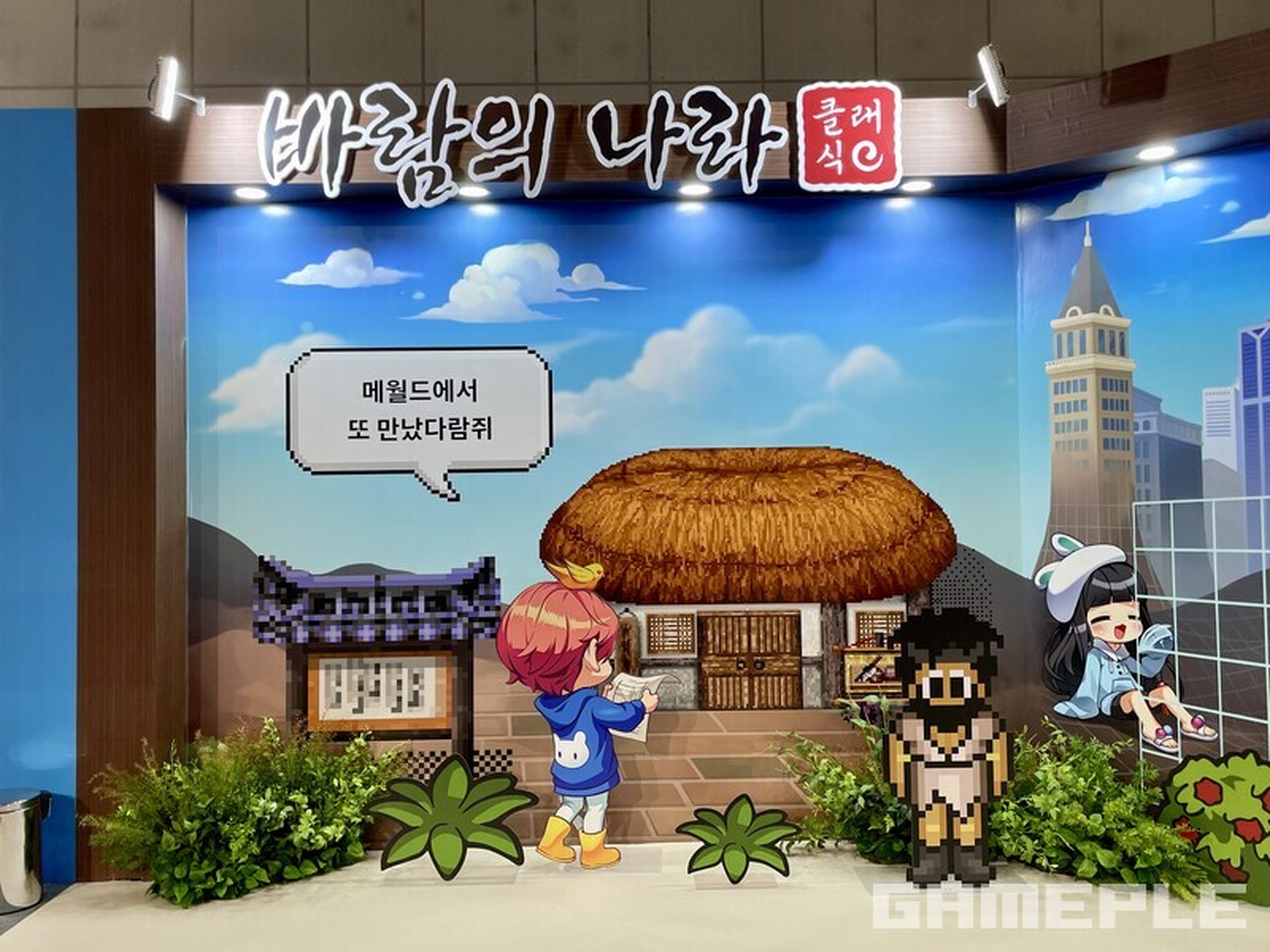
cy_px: 476
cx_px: 635
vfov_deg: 53.1
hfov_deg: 67.3
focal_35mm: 26
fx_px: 954
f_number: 1.6
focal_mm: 4.2
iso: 64
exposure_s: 1/60
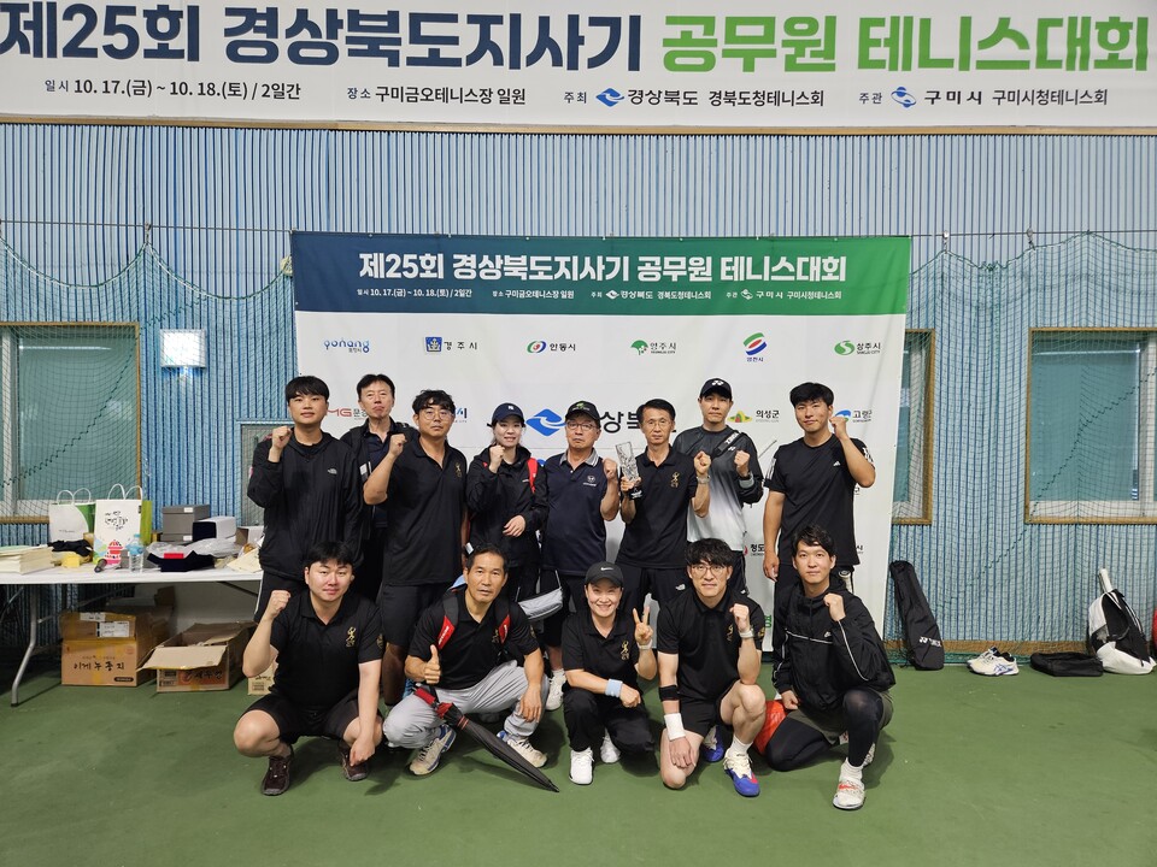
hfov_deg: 73.9
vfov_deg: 58.9
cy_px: 434
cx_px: 578
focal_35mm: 23
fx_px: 769
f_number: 1.8
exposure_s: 1/120
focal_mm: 5.4
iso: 320
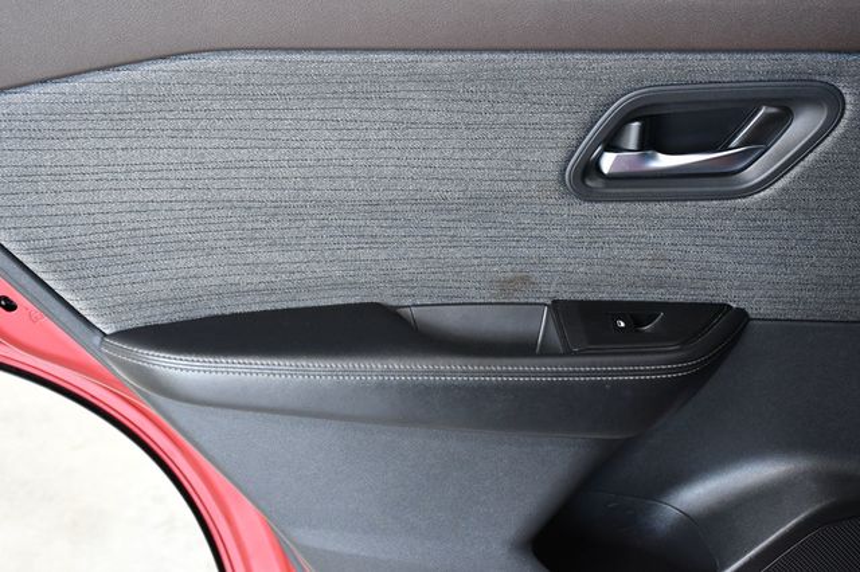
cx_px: 430
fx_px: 1361
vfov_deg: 23.8
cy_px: 286
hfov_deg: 35.1
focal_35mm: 57
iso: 2500
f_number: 5.6
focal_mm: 38
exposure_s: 1/125
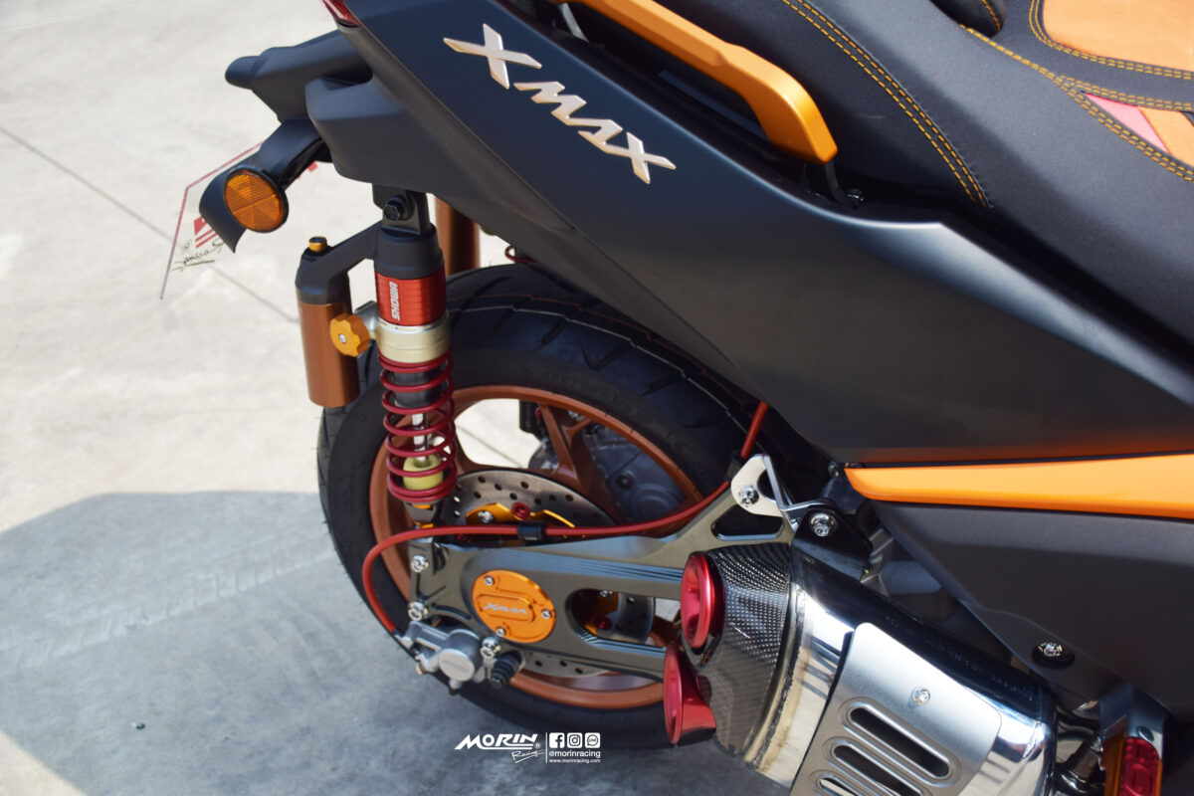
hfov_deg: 38.9
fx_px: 1691
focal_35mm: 51
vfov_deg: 26.5
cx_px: 597
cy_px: 398
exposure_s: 1/200
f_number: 11
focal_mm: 34
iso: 100
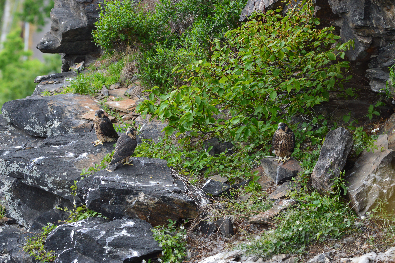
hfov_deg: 4.6
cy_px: 132
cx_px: 198
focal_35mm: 450
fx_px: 4933
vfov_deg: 3.0
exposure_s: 1/200
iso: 400
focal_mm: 300
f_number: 10
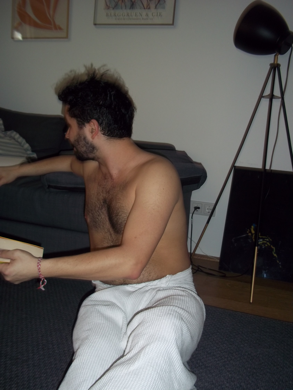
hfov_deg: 39.7
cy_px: 195
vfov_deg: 51.4
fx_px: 406
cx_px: 146
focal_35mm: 36
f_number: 3.1
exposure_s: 1/30
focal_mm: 6.5
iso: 80
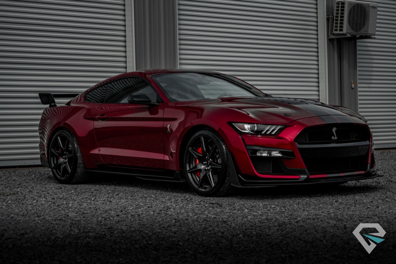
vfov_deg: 18.2
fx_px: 825
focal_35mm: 75
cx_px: 198
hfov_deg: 27.0
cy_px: 132
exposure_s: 1/2000
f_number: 5.6
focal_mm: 50
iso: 125
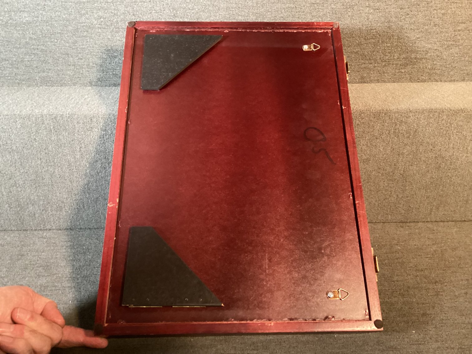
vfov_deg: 45.4
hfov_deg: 58.3
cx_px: 236
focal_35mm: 31
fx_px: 423
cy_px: 177
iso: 640
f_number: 2.4
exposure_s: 1/24
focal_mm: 3.3
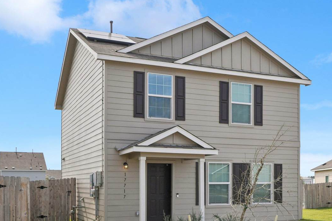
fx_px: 406
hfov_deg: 44.4
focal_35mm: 44
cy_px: 128
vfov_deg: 30.5
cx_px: 186
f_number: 8
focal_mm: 24
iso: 400
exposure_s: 1/1600
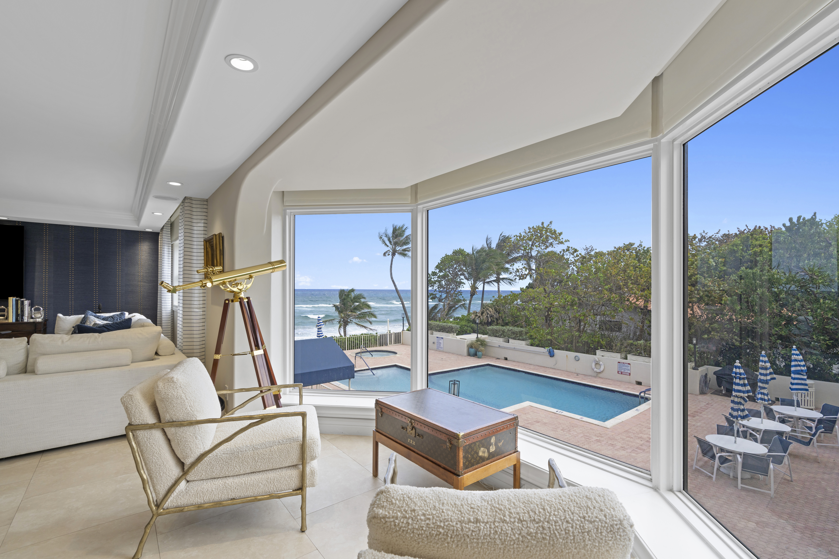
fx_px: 373
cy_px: 280
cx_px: 420
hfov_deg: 96.7
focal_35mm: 16
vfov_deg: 73.7
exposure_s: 1/8
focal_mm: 16
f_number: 9
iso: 100
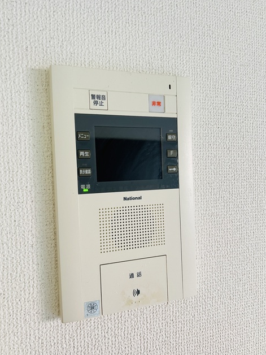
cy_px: 181
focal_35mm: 29
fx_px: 297
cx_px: 135
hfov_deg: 48.2
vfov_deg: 61.7
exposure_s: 1/50
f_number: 1.5
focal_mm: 5.7
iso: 160
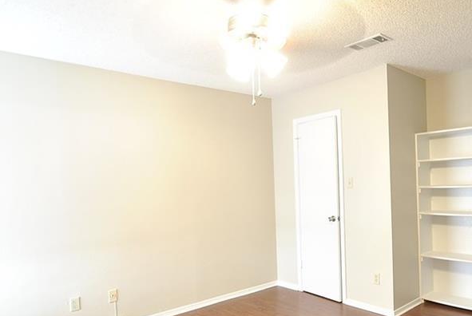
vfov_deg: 49.3
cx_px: 280
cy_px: 196
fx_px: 341
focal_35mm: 26
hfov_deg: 68.7
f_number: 5
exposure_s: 1/1.6
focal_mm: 10
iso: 200
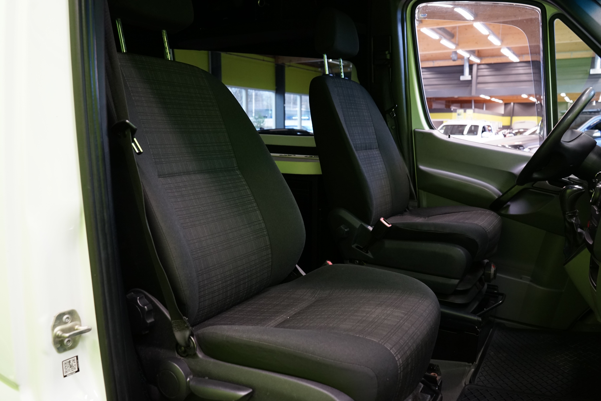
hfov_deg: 63.7
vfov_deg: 45.0
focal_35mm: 29
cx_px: 300
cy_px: 200
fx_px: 484
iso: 1600
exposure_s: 1/20
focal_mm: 29
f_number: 5.6
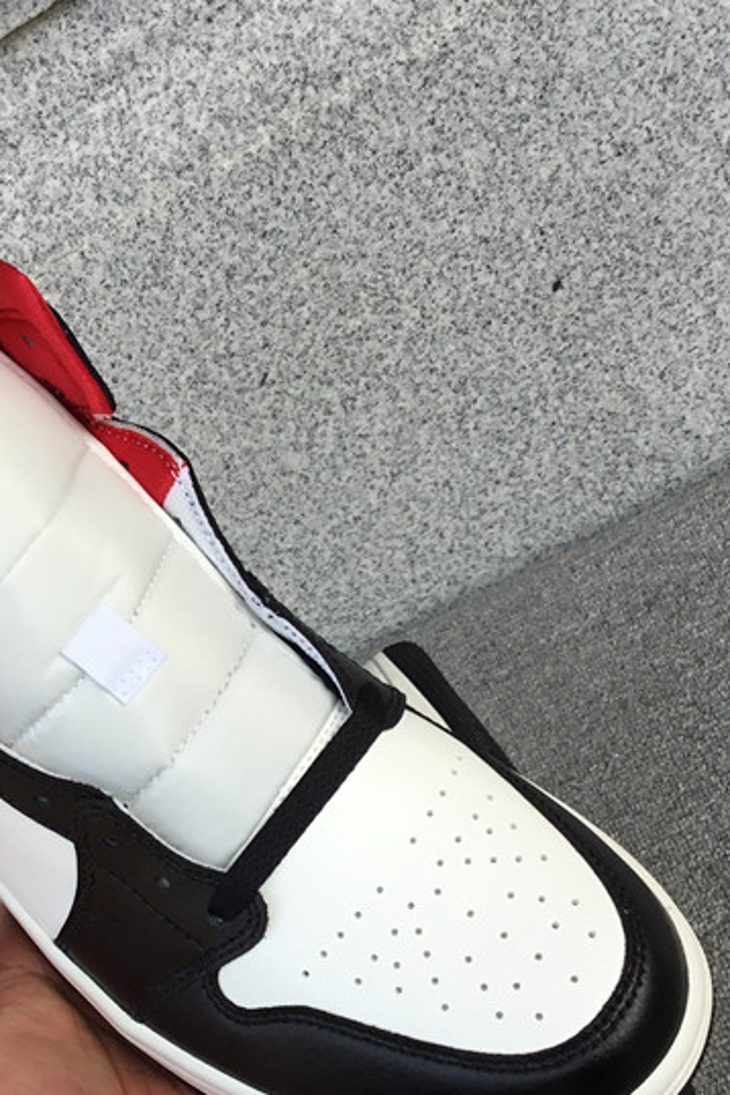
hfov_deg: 24.9
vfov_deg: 36.7
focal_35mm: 54
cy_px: 674
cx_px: 247
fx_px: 1642
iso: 25
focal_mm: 3.3
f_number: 2.4
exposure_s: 1/627
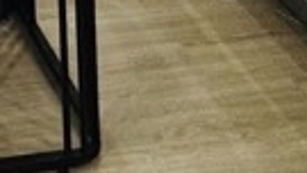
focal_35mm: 116
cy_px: -592
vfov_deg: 6.9
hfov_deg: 15.9
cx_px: -237
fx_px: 944
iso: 125
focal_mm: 2.22
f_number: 2.2
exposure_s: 1/100
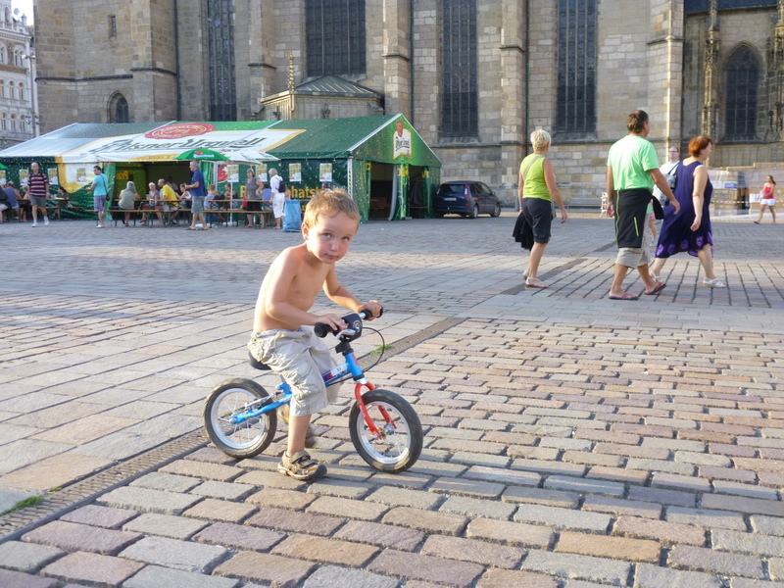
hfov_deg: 51.4
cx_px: 392
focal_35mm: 36
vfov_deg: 39.7
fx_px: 815
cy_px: 294
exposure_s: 1/100
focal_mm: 6.5
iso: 100
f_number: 3.6
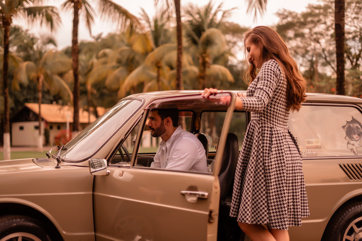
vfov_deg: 26.5
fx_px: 513
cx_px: 181
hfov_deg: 38.9
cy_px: 122
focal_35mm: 51
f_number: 1.8
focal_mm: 50
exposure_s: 1/400
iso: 400
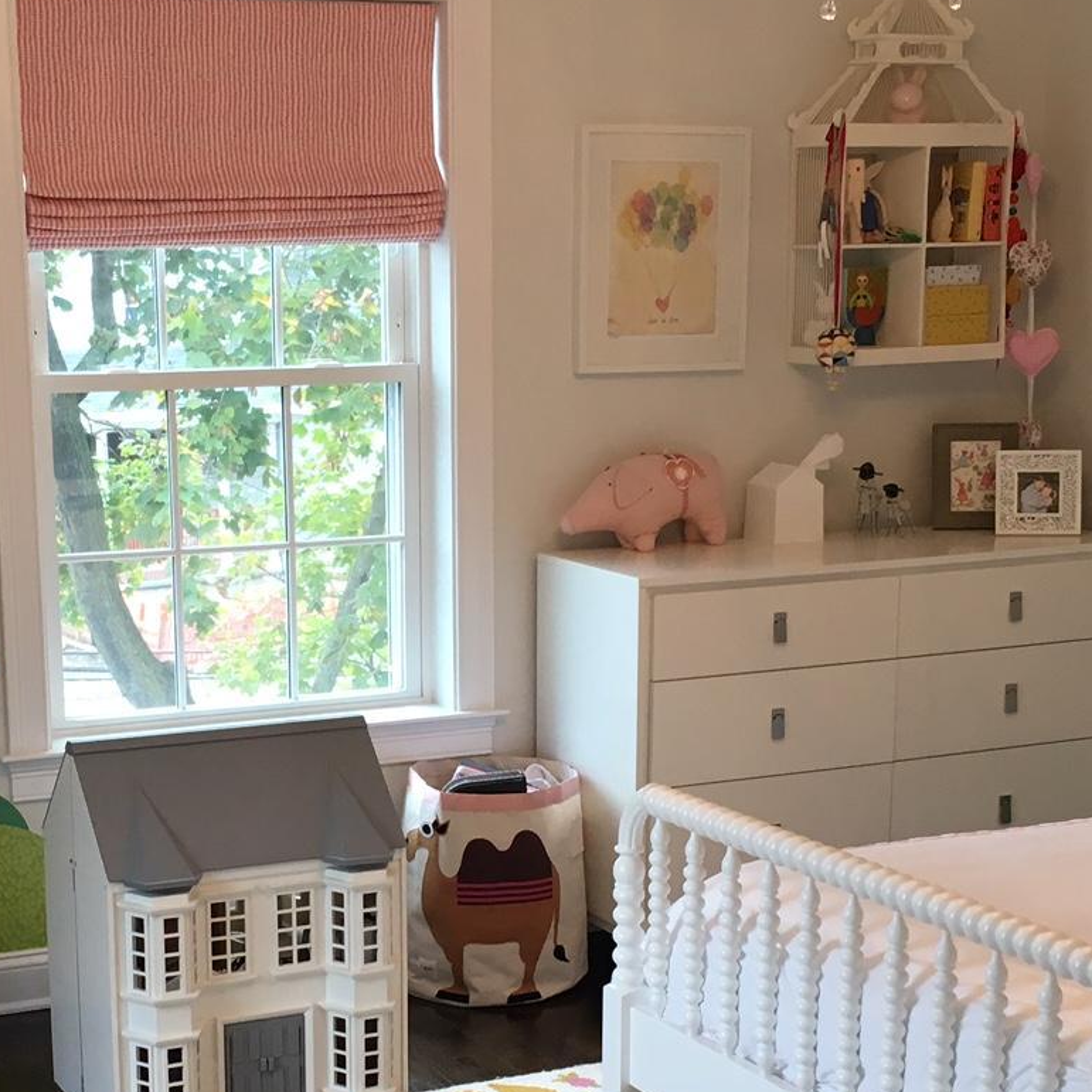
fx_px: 2391
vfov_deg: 25.4
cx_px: 416
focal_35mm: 67
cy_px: 823
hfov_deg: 25.7
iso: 50
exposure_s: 1/30
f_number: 2.2
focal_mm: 4.15
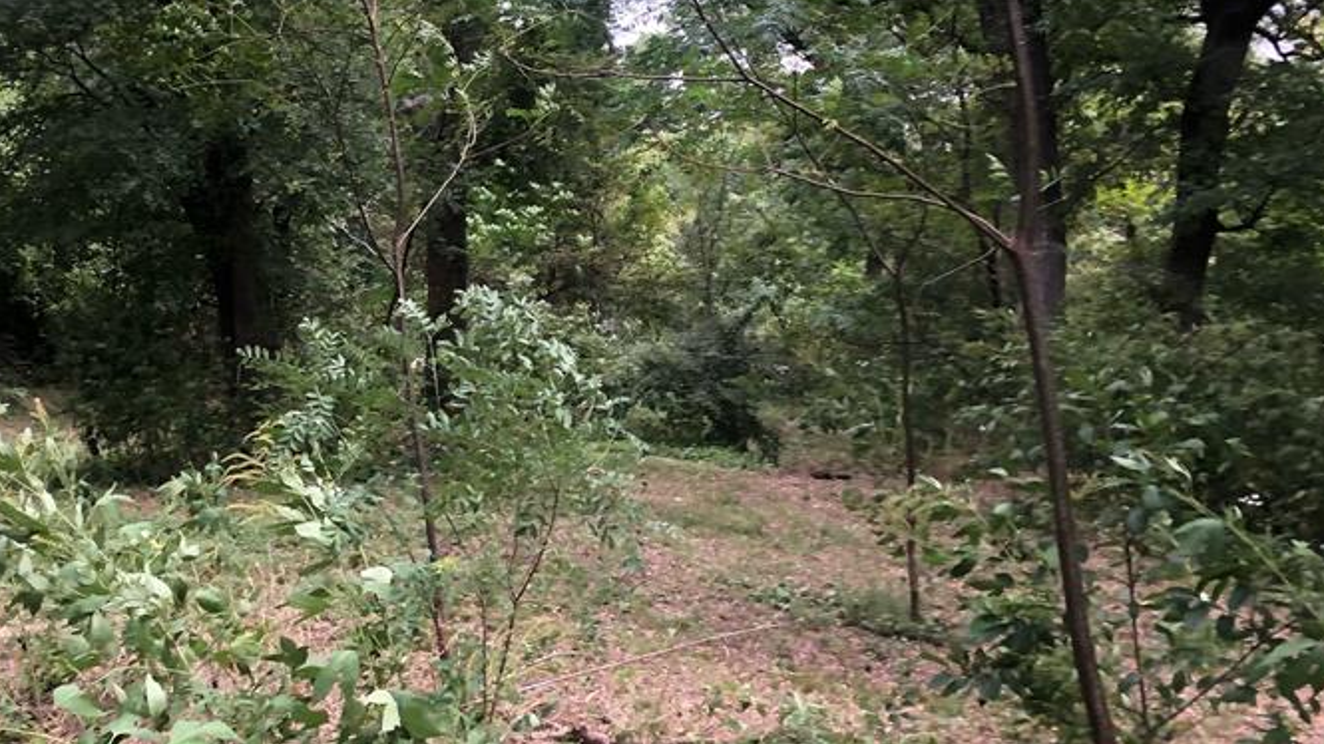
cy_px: 237
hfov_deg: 42.9
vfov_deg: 25.3
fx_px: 1650
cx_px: 396
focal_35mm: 47
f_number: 1.8
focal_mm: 3.99
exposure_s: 1/120
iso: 25
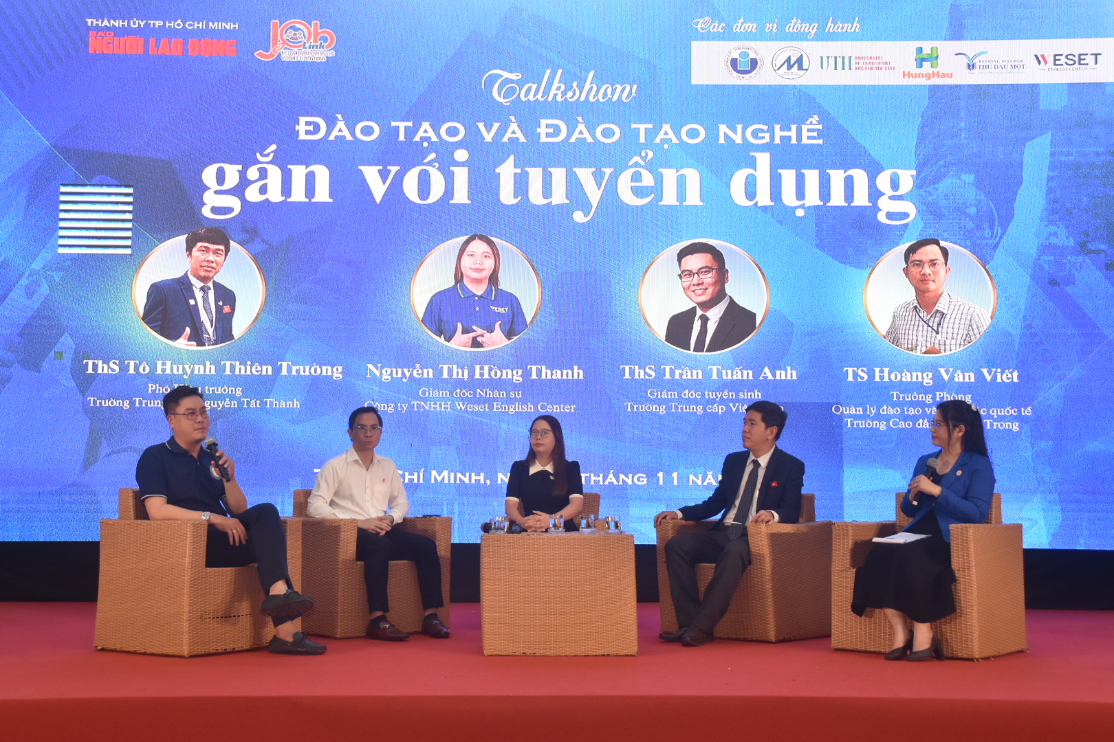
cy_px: 371
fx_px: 1346
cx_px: 557
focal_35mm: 44
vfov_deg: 30.8
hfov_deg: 45.0
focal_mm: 29
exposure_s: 1/200
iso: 800
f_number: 6.3
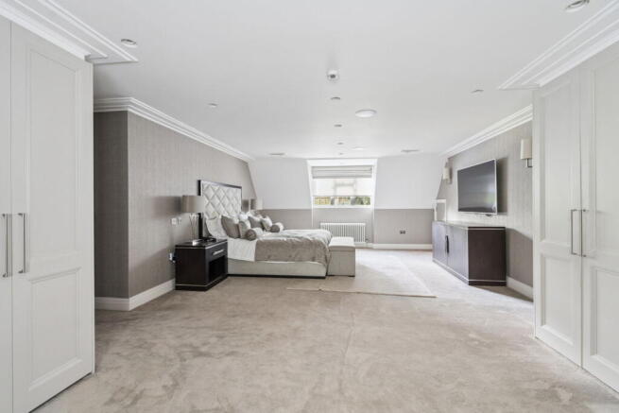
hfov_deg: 96.7
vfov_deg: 73.8
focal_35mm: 16
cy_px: 206
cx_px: 310
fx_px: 275
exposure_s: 1.3
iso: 320
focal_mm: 16
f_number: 5.6
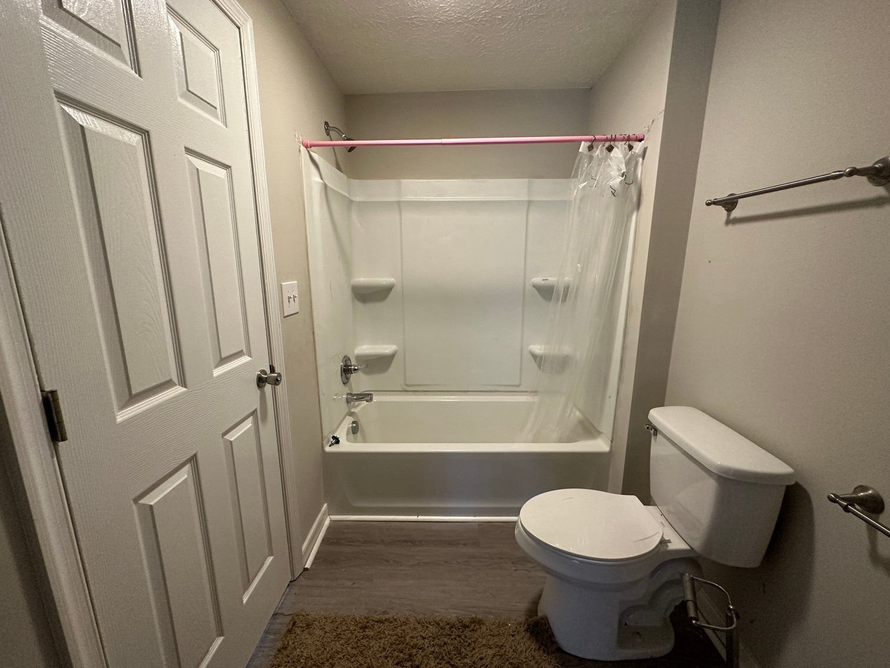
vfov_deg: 85.7
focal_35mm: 14
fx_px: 360
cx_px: 445
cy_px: 334
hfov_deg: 102.1
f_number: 2.2
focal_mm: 2.22
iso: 400
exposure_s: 1/60
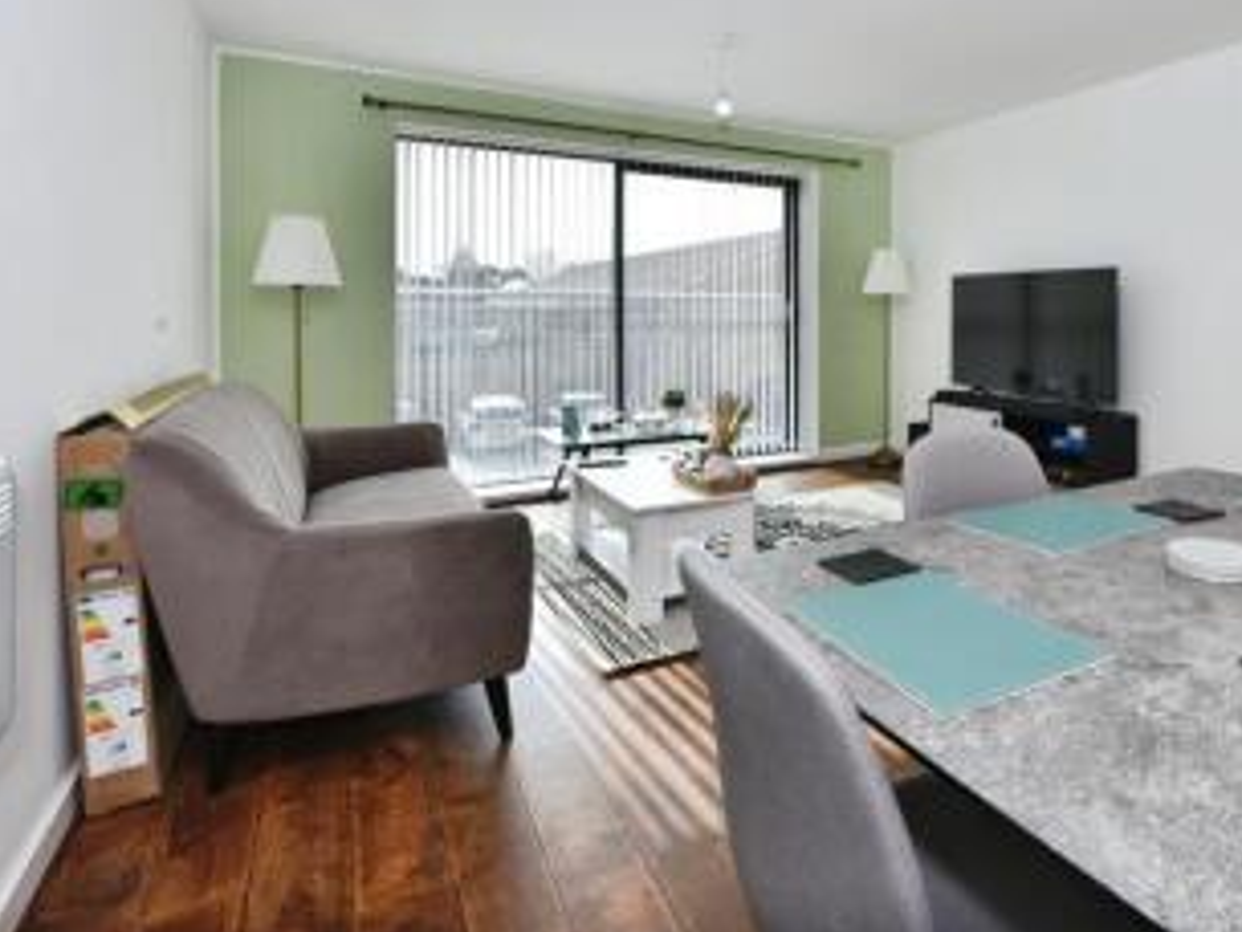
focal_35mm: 21
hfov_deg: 77.2
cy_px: 352
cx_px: 794
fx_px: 754
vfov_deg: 62.6
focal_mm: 14
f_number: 11
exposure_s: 1/320
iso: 500
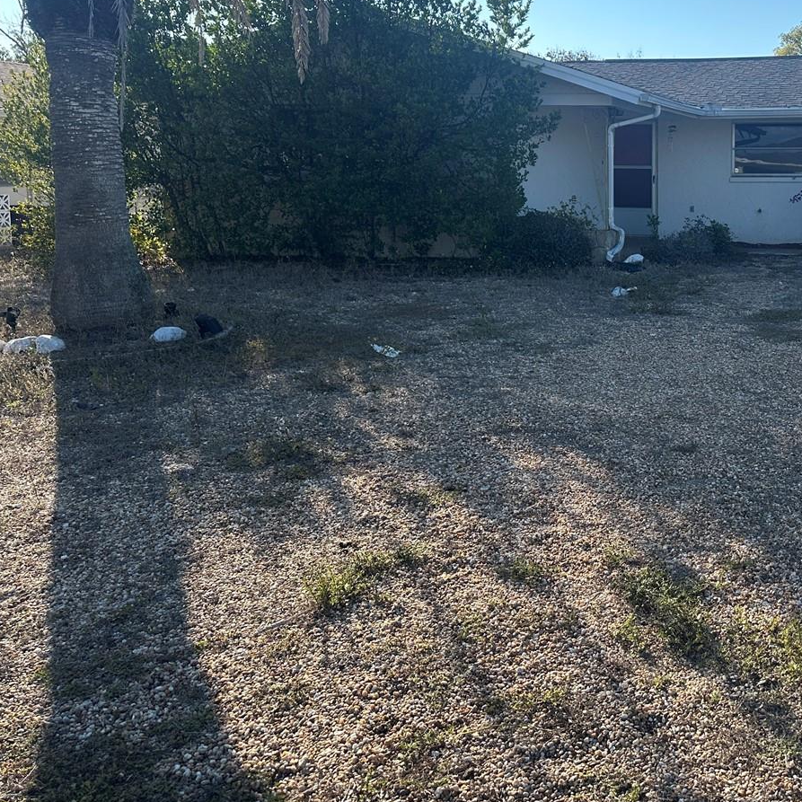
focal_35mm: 38
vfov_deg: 43.2
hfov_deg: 40.6
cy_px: 267
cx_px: 716
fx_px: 996
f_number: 1.78
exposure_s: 1/3717
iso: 80
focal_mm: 6.86
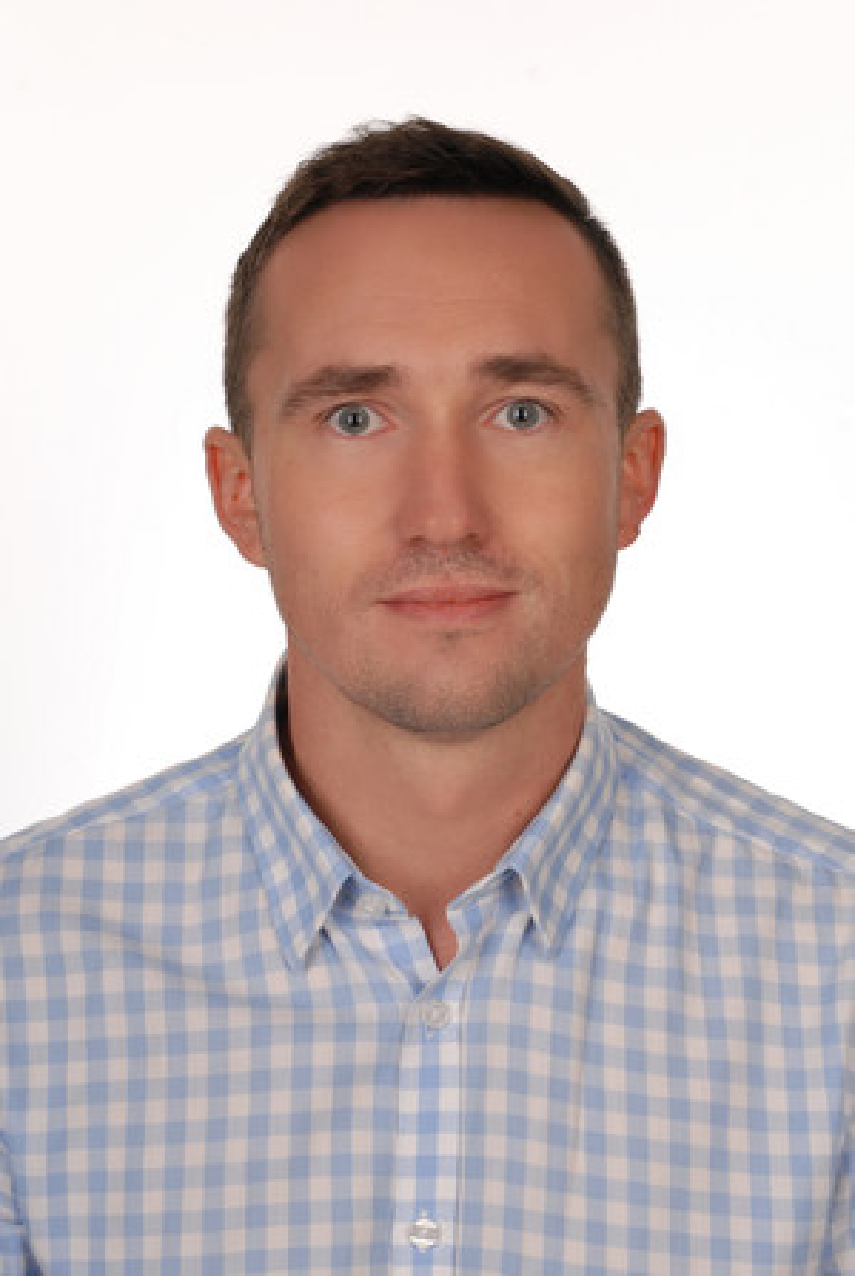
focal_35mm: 75
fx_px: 2663
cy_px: 638
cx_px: 428
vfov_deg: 27.0
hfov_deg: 18.2
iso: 100
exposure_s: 1/160
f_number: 11
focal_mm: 50
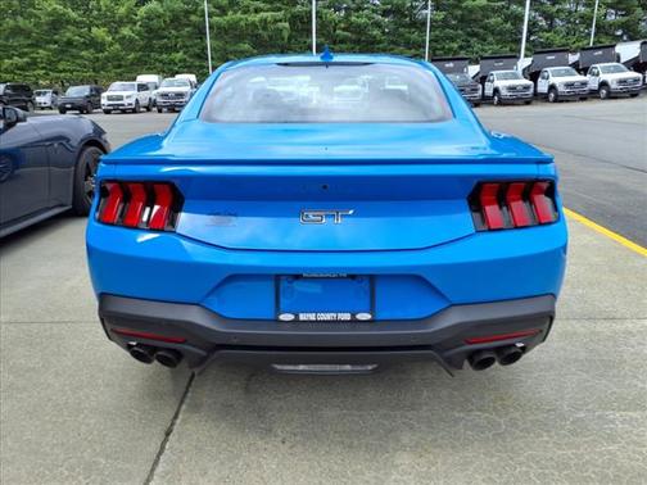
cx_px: 324
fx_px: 505
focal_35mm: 27
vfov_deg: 51.4
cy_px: 242
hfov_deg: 65.3
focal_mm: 3.58
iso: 40
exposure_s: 1/1111
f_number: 1.9
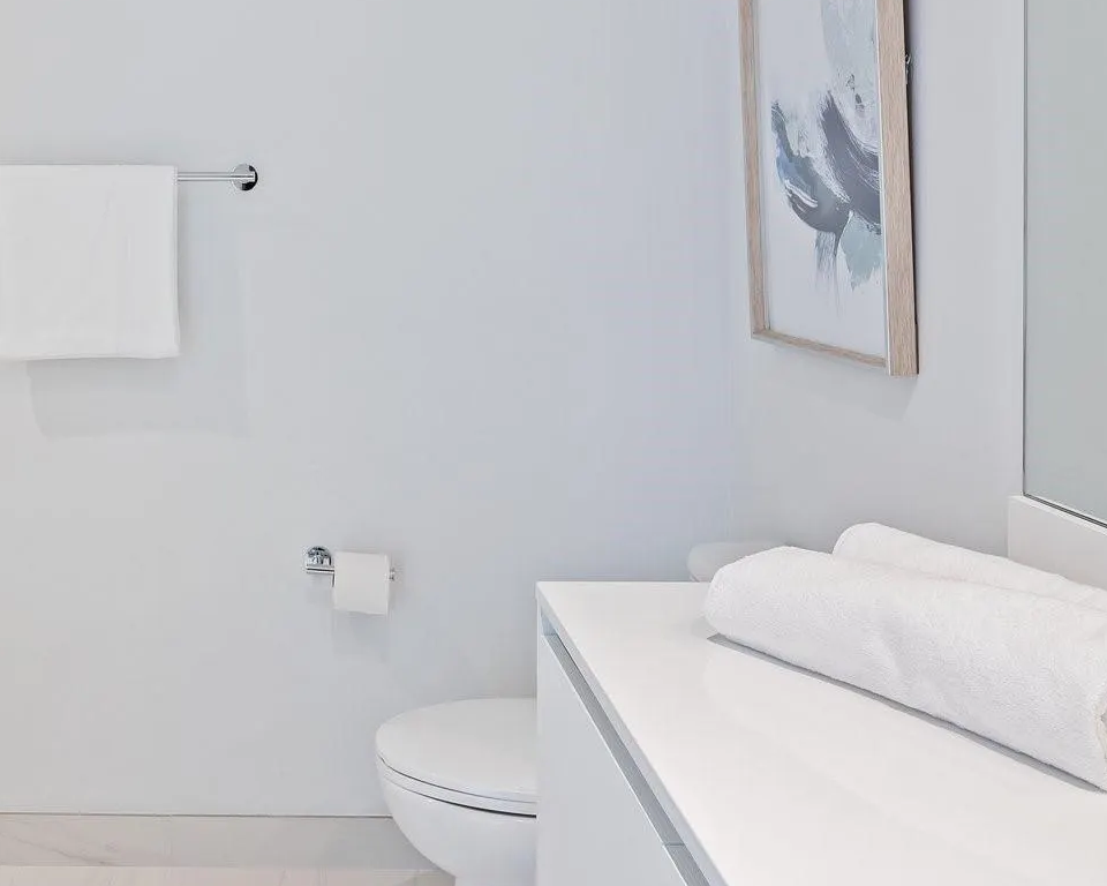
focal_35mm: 36
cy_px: 251
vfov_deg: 40.3
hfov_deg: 48.3
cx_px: 273
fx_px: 1179
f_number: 8
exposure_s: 1/2
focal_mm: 18
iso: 200
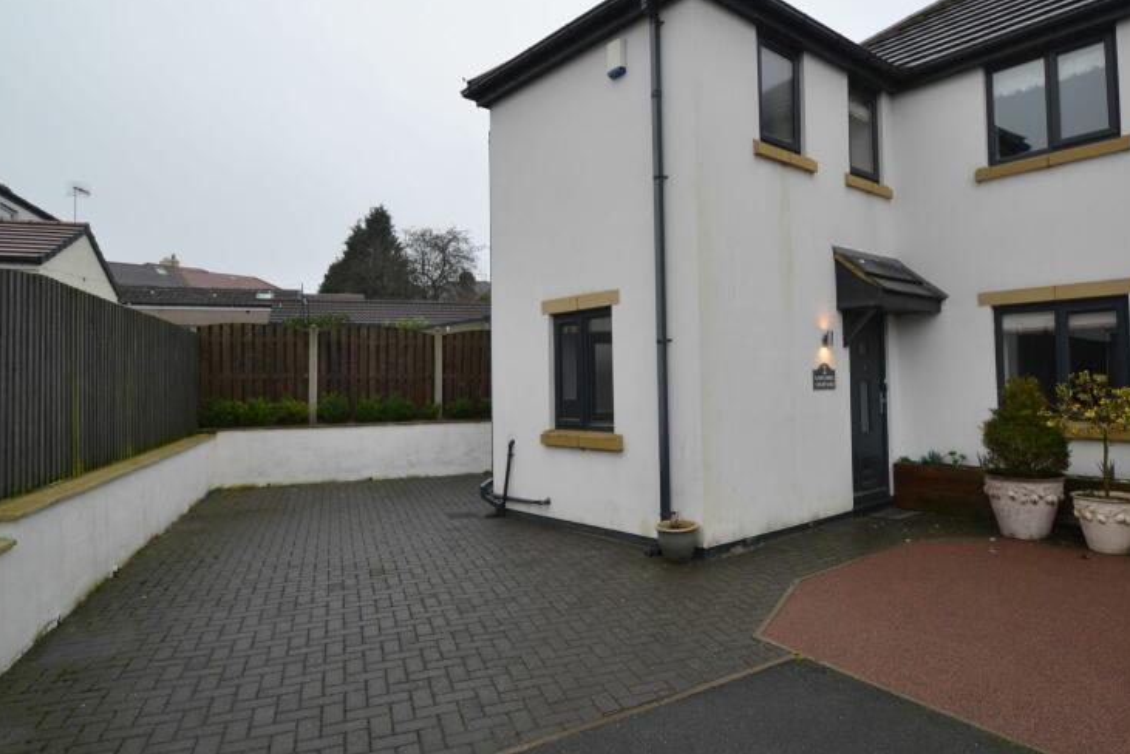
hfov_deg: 80.9
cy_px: 344
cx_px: 629
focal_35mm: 21
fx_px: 659
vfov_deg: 59.4
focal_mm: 10
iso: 320
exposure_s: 1/125
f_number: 5.6
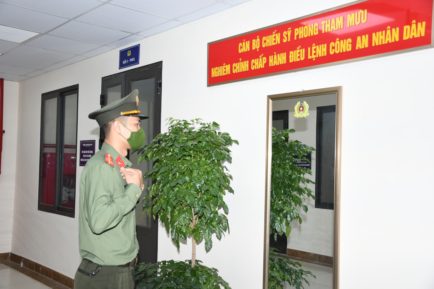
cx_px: 217
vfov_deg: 34.2
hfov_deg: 49.6
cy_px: 144
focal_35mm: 39
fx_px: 470
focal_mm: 26
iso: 320
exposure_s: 1/200
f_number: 4
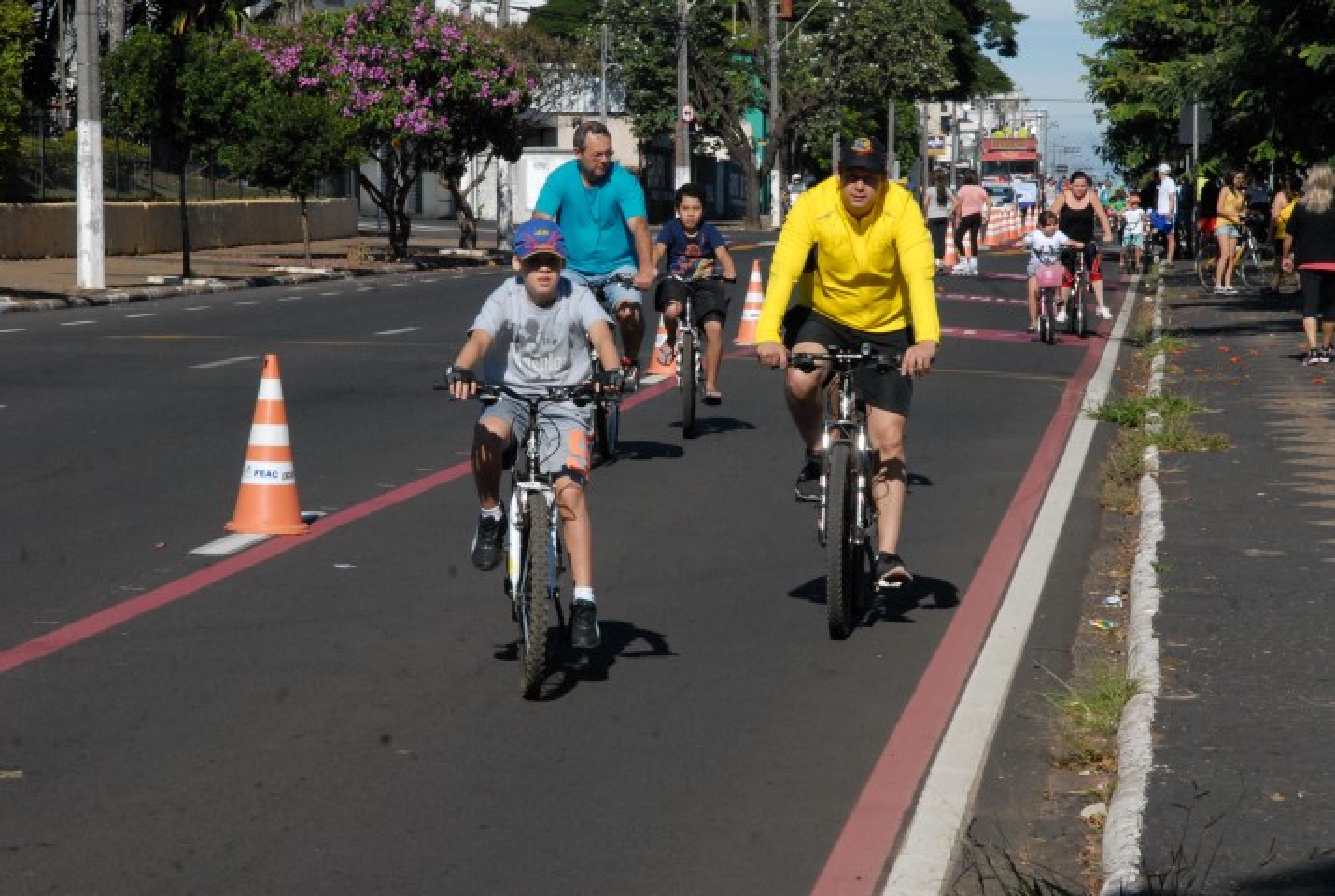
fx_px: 5017
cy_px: 448
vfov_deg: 10.2
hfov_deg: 15.2
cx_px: 668
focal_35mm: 135
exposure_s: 1/750
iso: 800
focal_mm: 90
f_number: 14
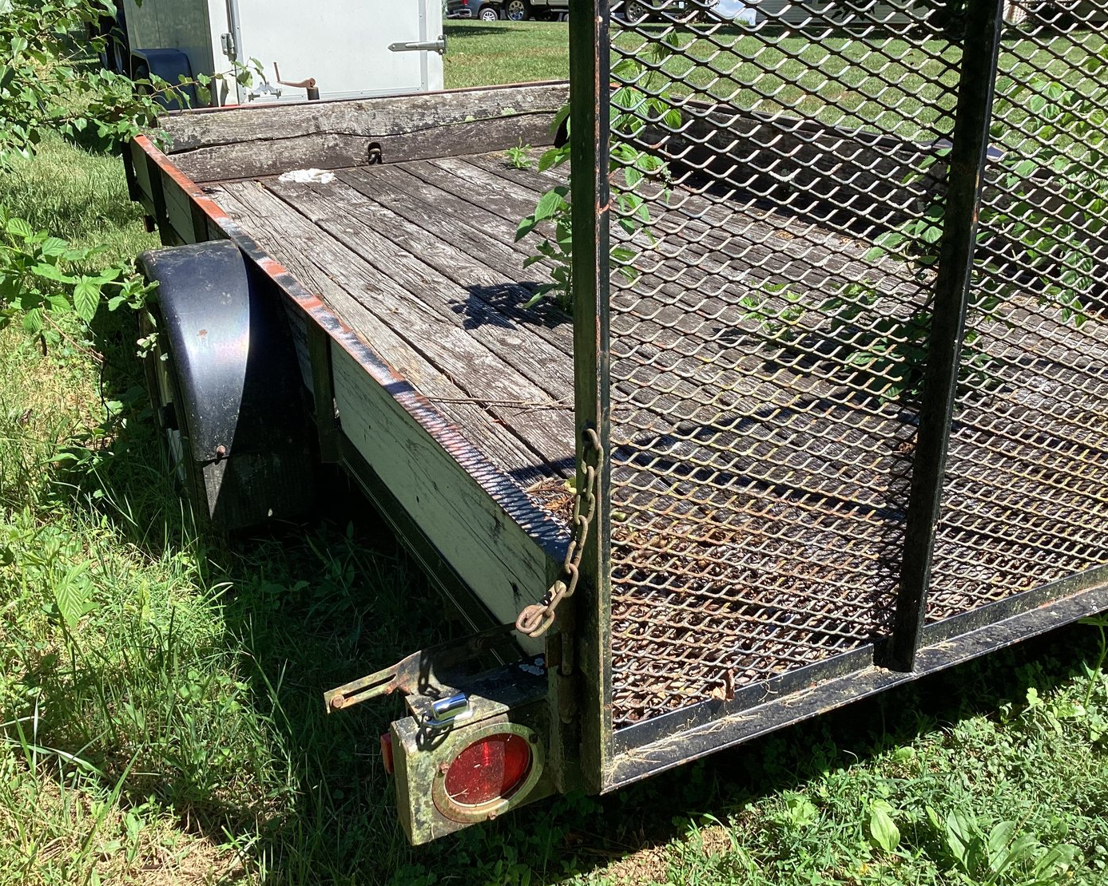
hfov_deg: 54.2
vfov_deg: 44.6
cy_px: 439
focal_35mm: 33
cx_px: 525
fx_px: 1082
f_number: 2.4
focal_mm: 3.3
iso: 25
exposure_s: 1/443
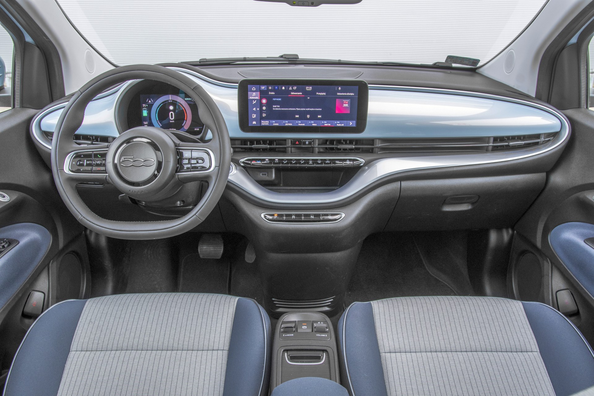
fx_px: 445
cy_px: 198
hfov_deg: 67.4
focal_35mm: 27
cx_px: 297
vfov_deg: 47.9
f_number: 6.3
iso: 640
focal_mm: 18
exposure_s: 1/60
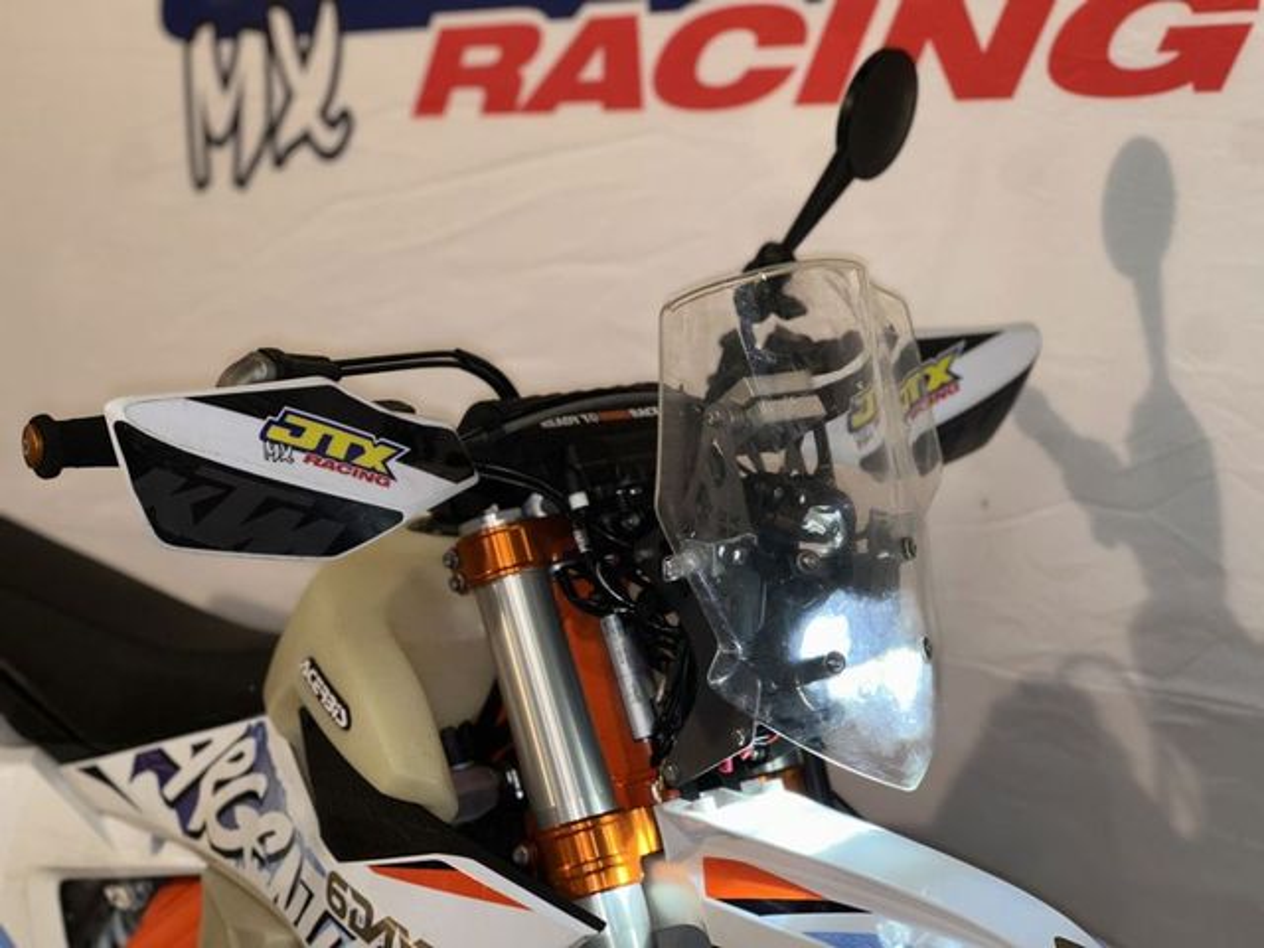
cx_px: 632
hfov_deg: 25.3
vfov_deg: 19.1
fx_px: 2812
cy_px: 474
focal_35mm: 77
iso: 40
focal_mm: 9
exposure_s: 1/33
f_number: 2.8
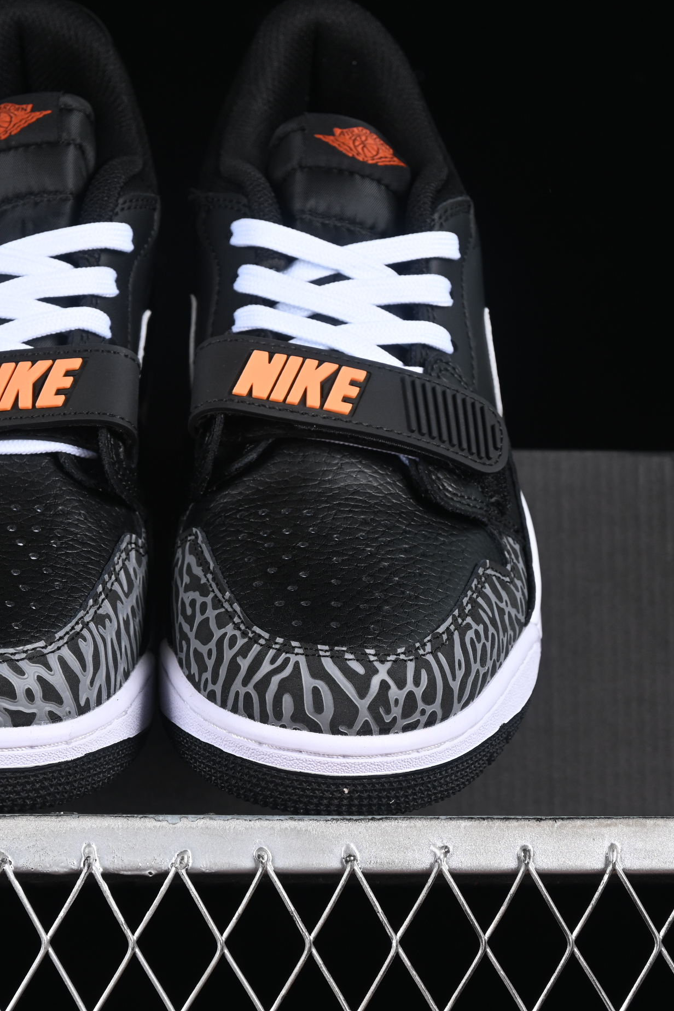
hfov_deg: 12.1
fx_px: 3173
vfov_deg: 18.1
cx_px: 175
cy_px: 504
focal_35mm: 113
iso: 160
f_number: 6.3
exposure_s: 1/60
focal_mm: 50
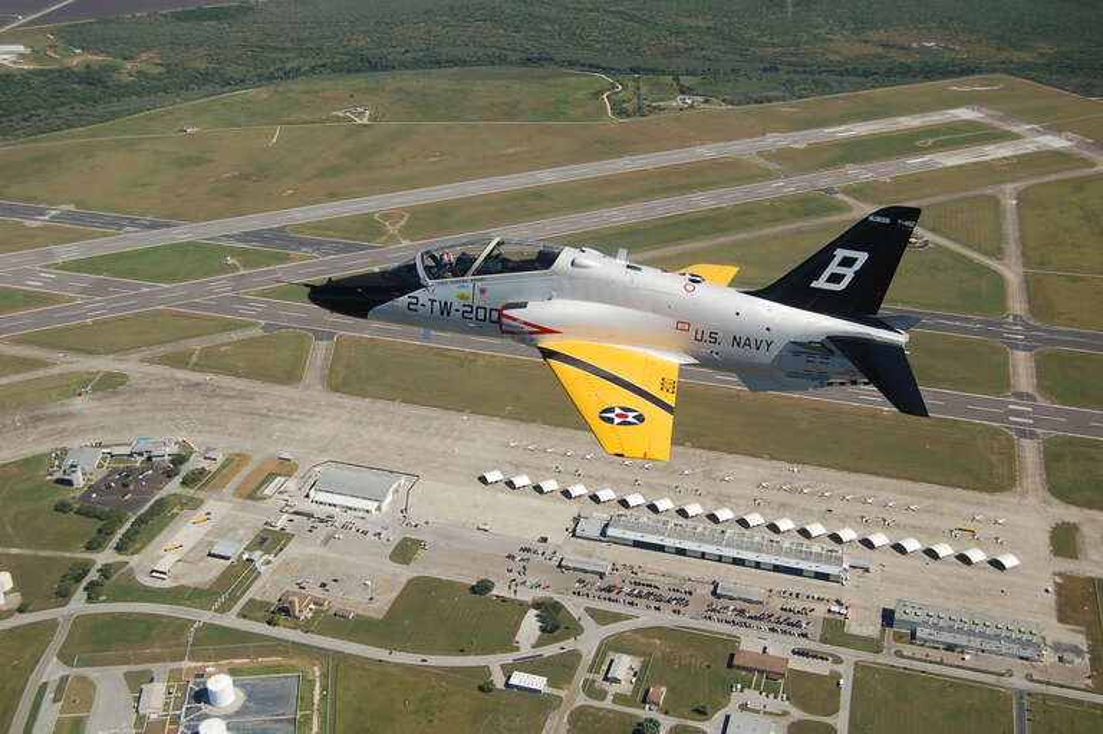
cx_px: 552
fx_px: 1378
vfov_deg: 29.8
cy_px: 367
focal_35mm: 45
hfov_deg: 43.6
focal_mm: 30
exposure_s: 1/1250
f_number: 5
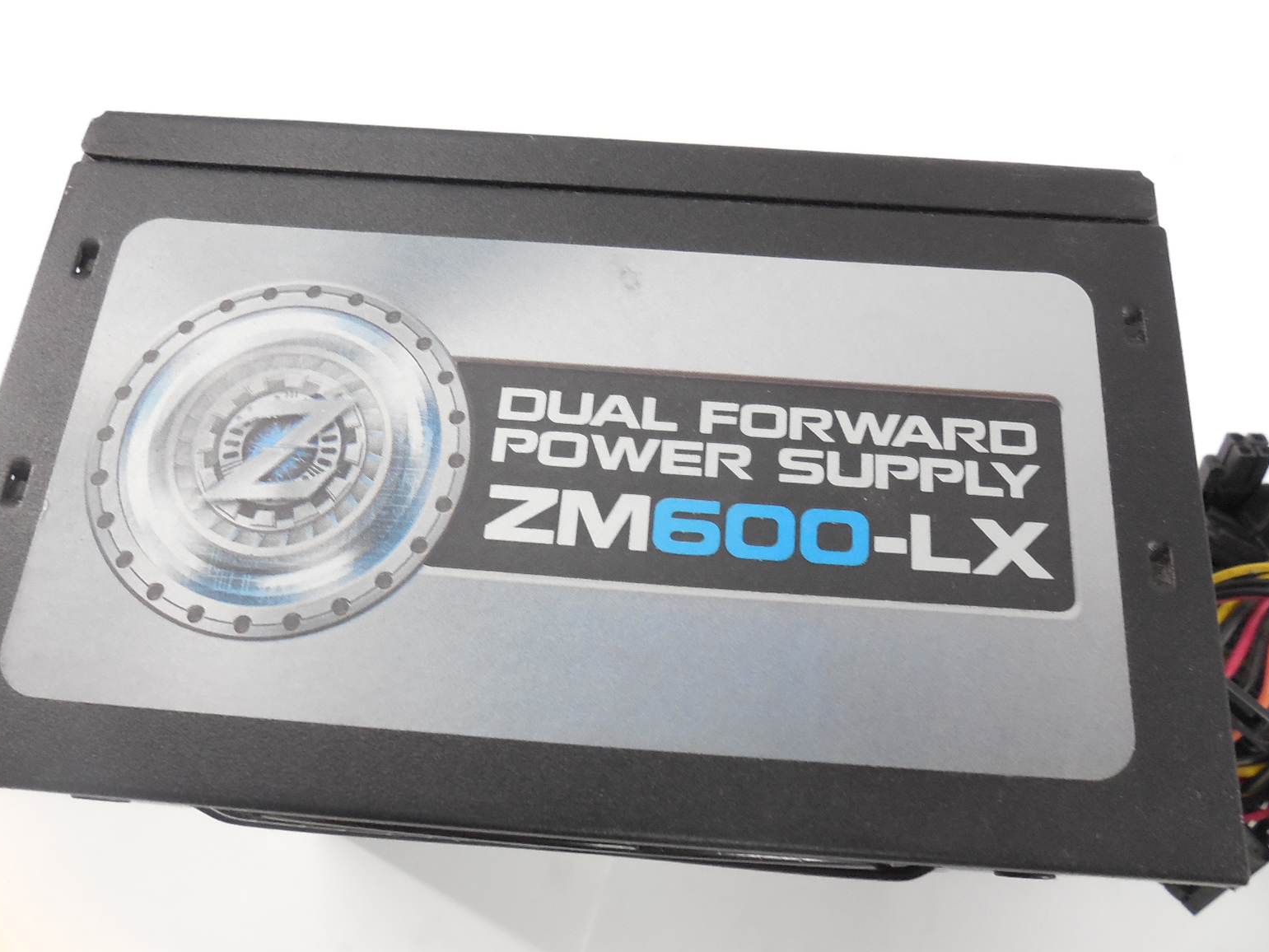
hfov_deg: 65.3
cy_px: 461
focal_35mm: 27
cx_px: 636
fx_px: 990
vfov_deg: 51.4
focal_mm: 4.6
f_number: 3.5
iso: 360
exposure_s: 1/30
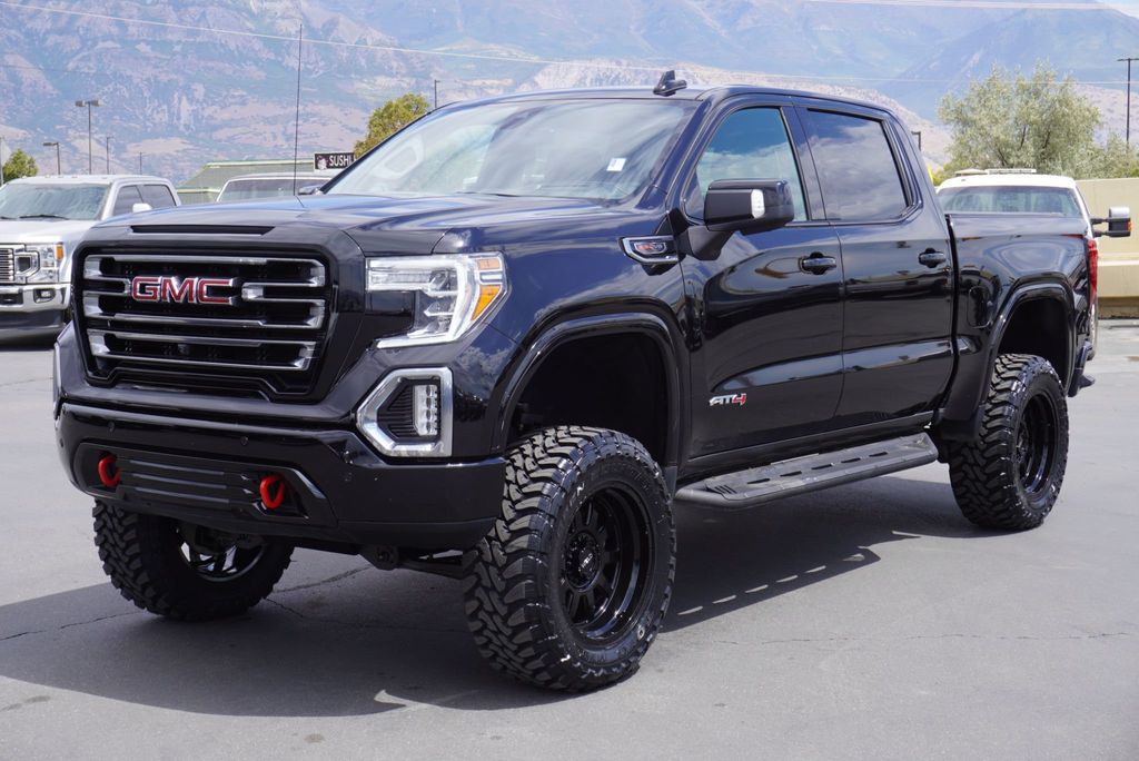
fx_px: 1709
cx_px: 570
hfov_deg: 36.9
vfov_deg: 25.1
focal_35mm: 54
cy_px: 380
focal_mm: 36
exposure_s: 1/100
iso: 100
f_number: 10
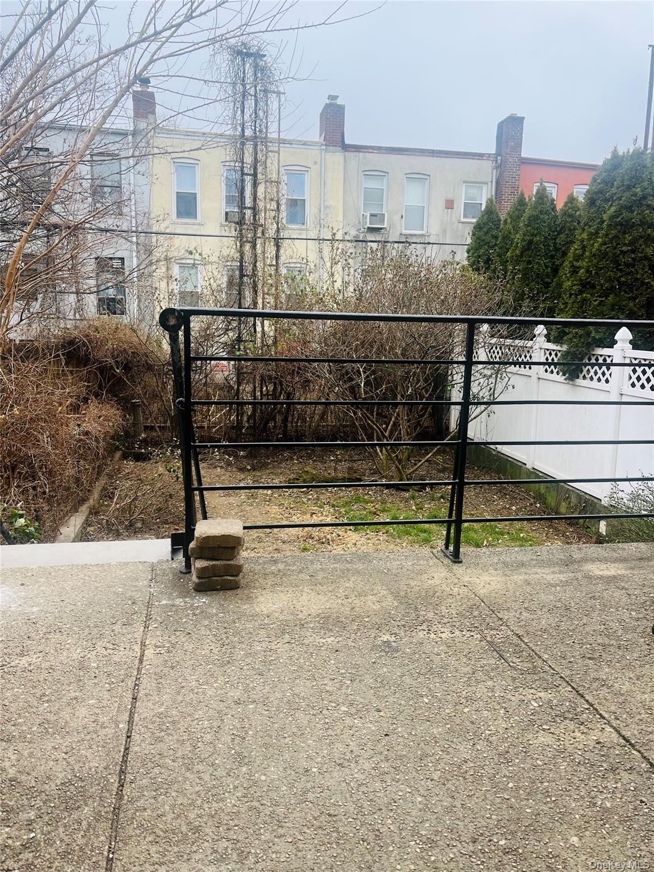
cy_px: 436
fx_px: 655
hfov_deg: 53.1
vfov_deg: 67.3
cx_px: 327
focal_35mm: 26
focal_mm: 5.1
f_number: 1.6
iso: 40
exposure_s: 1/260
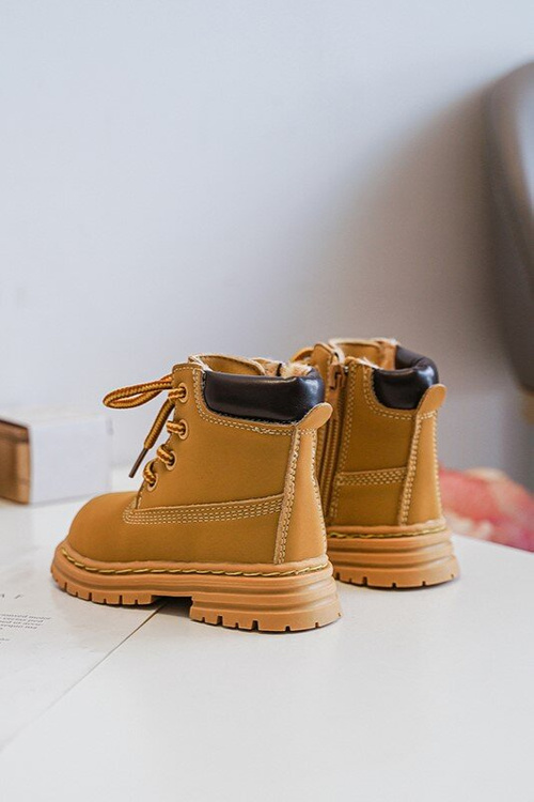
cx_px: 267
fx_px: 1135
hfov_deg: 26.5
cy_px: 401
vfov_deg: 38.9
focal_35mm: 51
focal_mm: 51
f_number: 4
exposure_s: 1/100
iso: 500
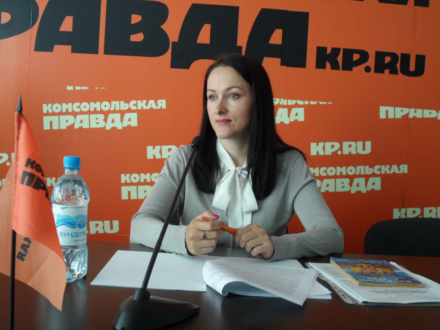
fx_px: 559
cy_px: 165
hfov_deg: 42.9
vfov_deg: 32.9
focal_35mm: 44
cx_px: 220
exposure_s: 1/30
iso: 200
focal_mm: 7.8
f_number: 4.5
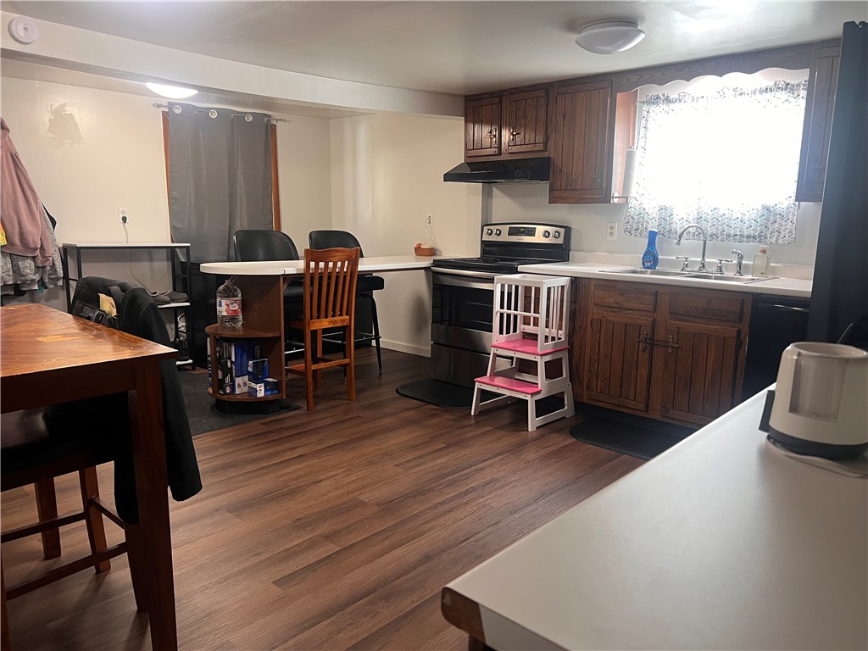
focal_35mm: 26
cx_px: 434
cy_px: 326
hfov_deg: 67.3
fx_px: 652
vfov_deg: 53.1
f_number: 1.5
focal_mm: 5.7
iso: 160
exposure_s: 1/60
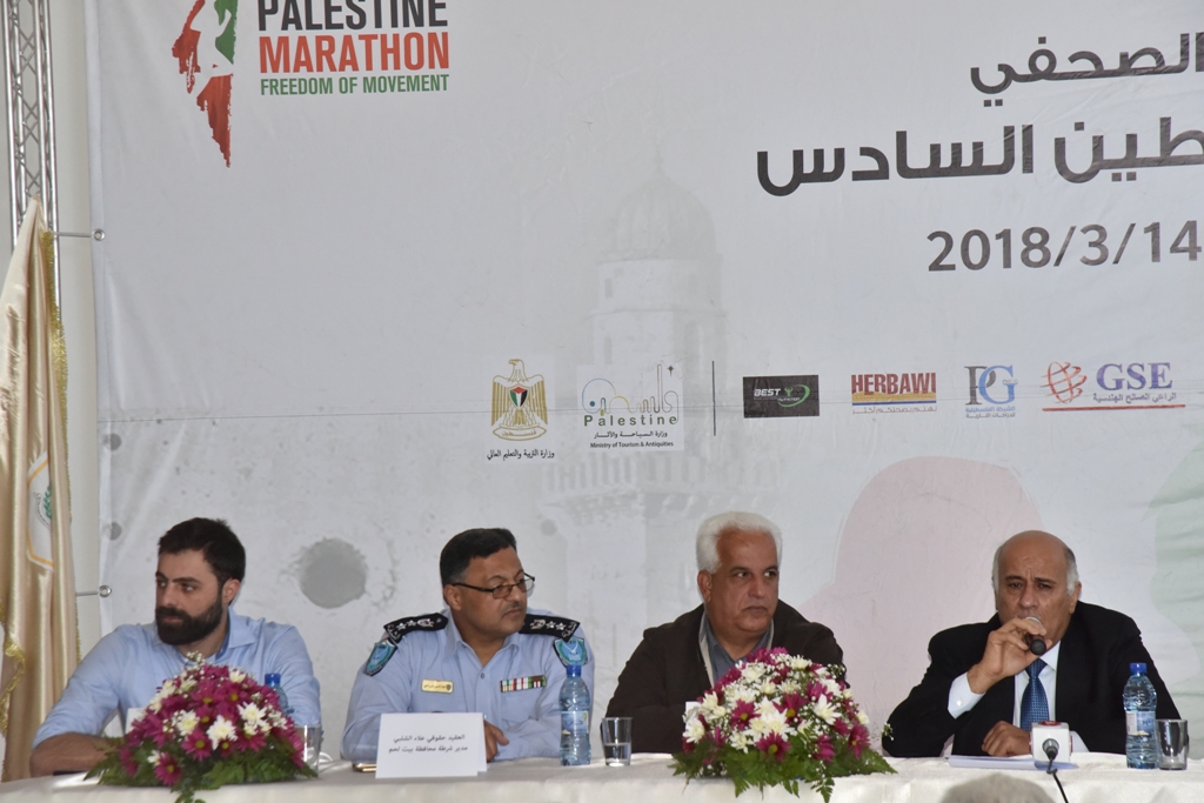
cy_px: 402
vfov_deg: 11.4
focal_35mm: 120
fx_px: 4014
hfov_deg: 17.1
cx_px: 602
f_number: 8
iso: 2500
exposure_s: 1/250
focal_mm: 120
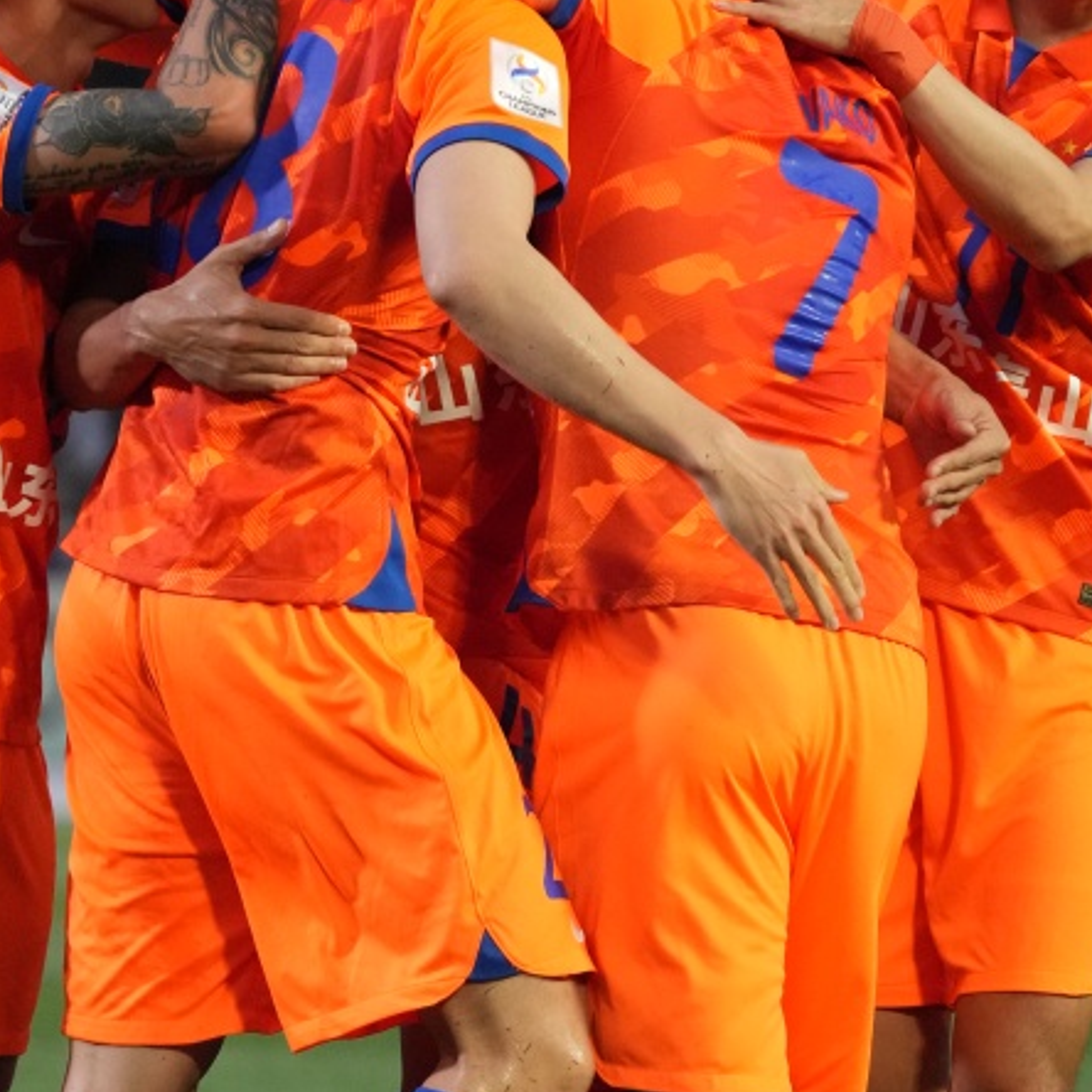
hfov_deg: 3.1
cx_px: 485
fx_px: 20486
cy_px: 450
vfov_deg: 3.1
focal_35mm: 574
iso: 6400
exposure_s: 1/1250
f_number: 5.6
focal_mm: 250
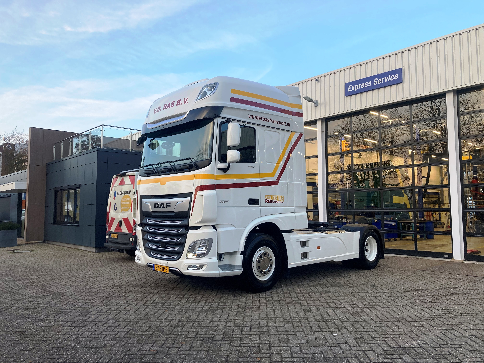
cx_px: 242
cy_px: 182
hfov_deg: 63.4
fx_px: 391
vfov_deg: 49.7
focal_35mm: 28
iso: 40
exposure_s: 1/121
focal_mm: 3.99
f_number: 1.8
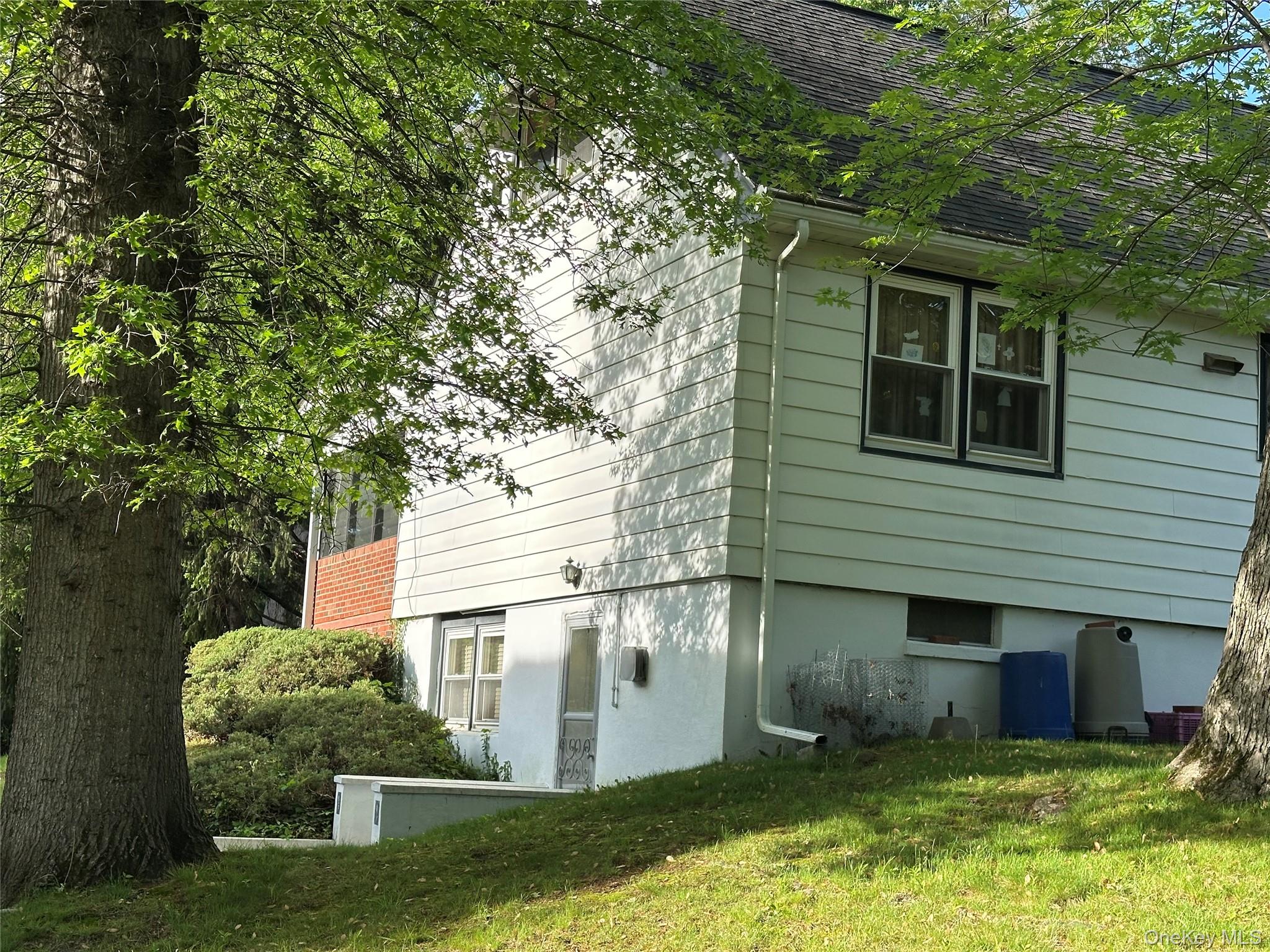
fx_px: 1761
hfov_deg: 39.7
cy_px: 476
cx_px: 635
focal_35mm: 48
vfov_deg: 30.3
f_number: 1.78
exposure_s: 1/1376
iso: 64
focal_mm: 6.86
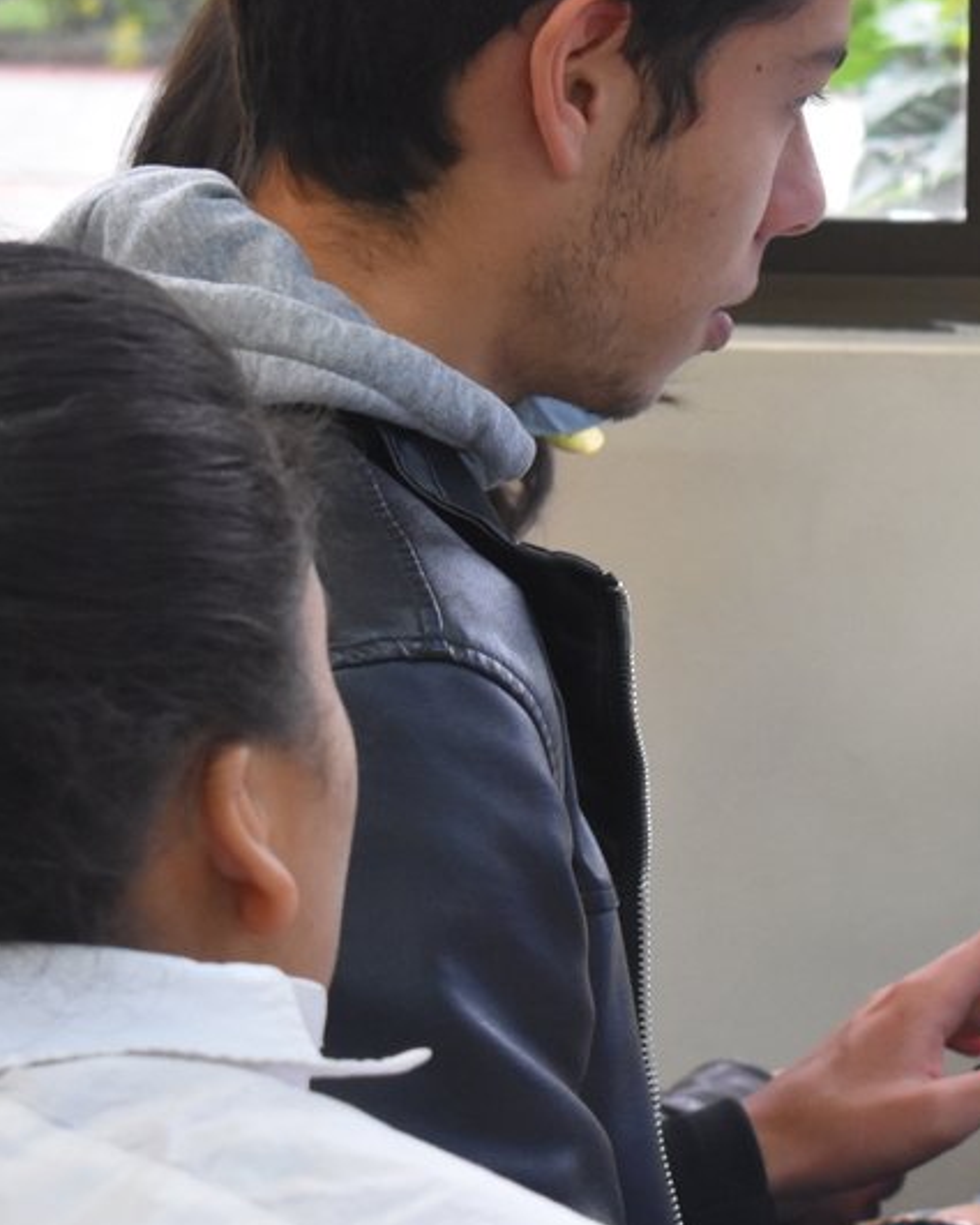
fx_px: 5763
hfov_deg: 9.7
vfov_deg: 12.1
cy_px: 466
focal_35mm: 159
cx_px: 775
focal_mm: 50
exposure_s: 1/60
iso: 1800
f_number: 5.6
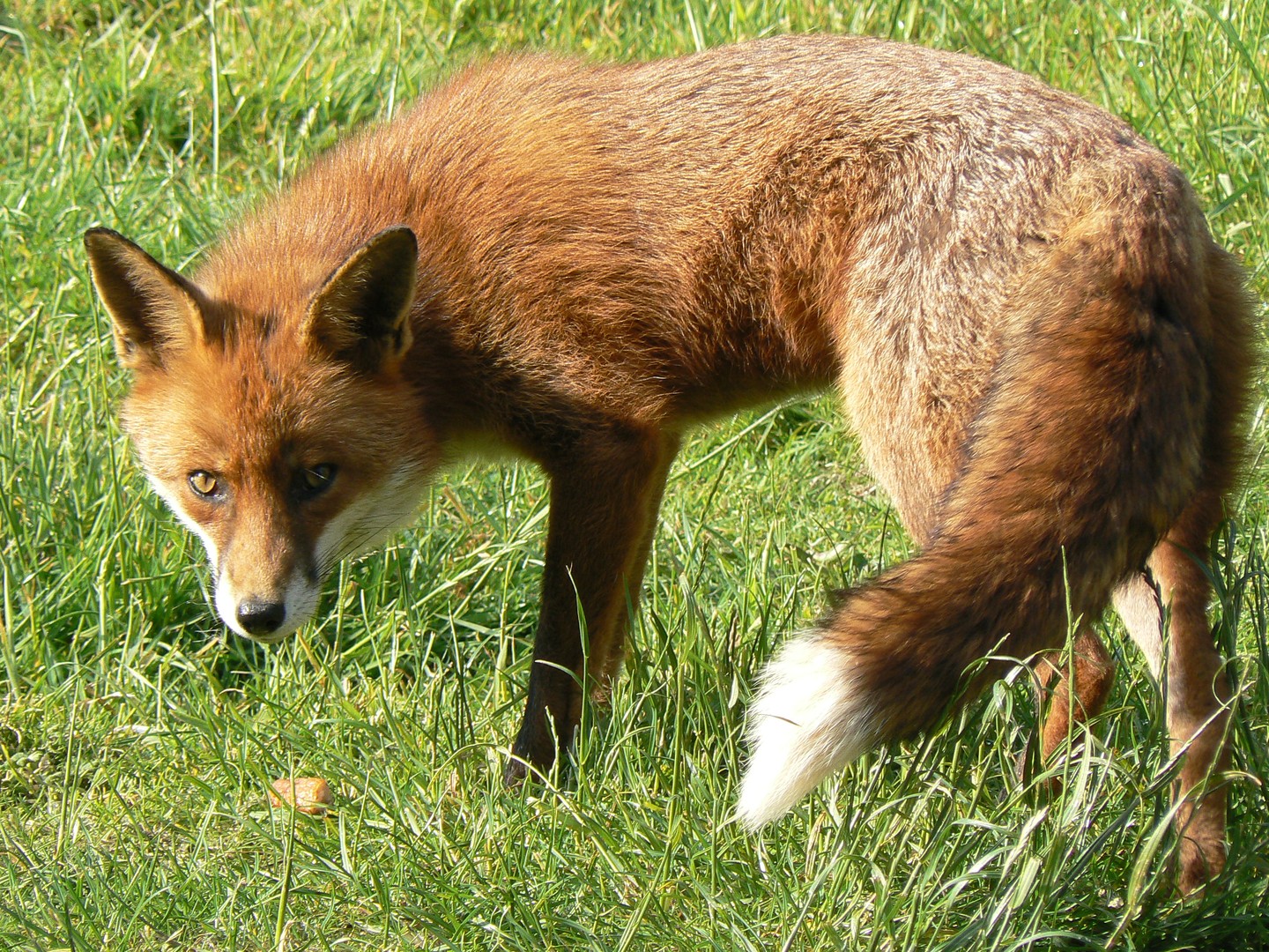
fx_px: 10155
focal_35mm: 277
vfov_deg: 5.4
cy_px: 476
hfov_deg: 7.2
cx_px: 634
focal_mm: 46.2
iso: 80
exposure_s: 1/200
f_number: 5.6
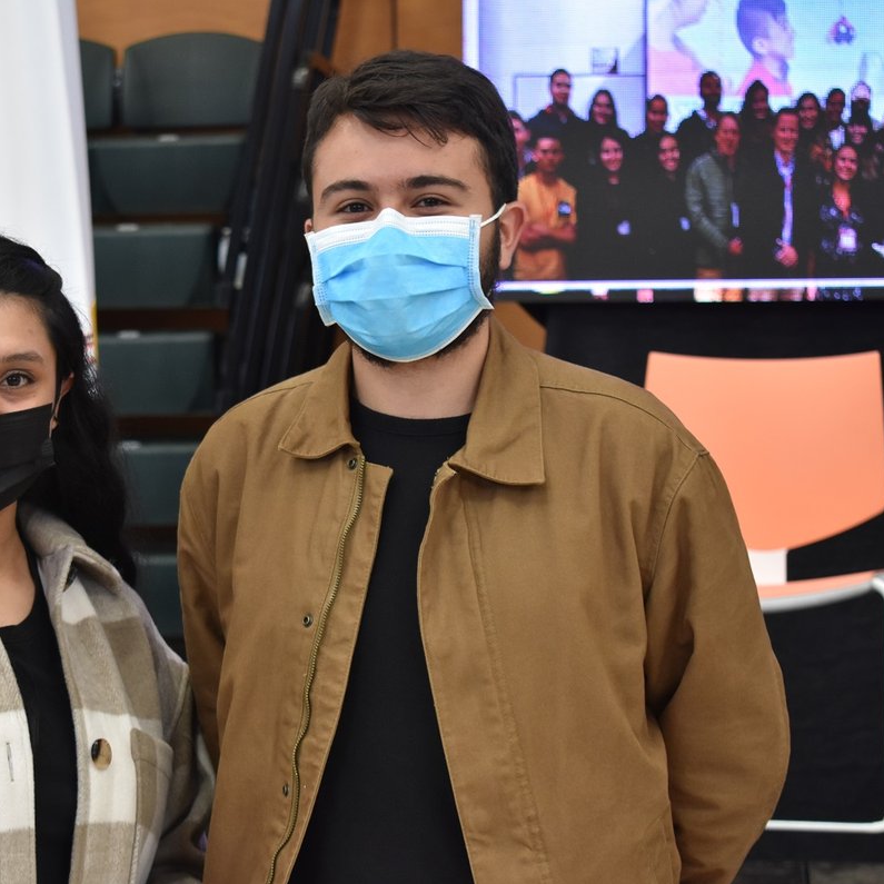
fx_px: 2889
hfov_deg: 17.3
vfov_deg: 17.4
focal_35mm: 100
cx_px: 238
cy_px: 443
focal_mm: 52
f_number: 5.6
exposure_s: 1/60
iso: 900
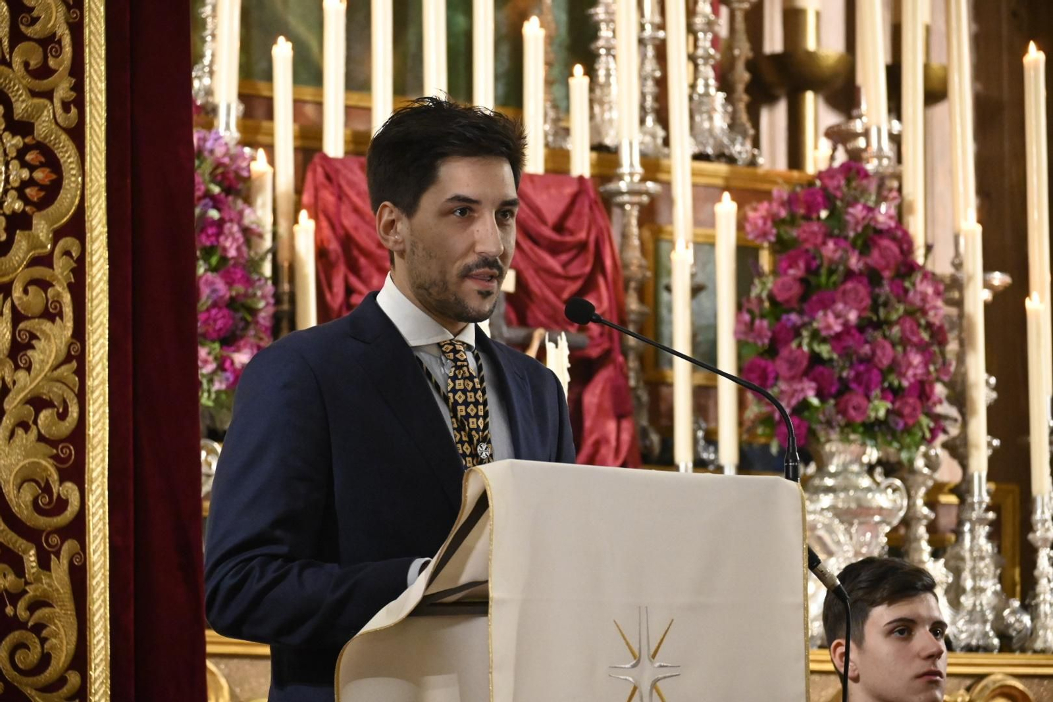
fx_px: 4607
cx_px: 526
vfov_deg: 8.7
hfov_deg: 13.0
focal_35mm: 158
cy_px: 351
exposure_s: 1/125
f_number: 5
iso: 6400
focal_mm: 105
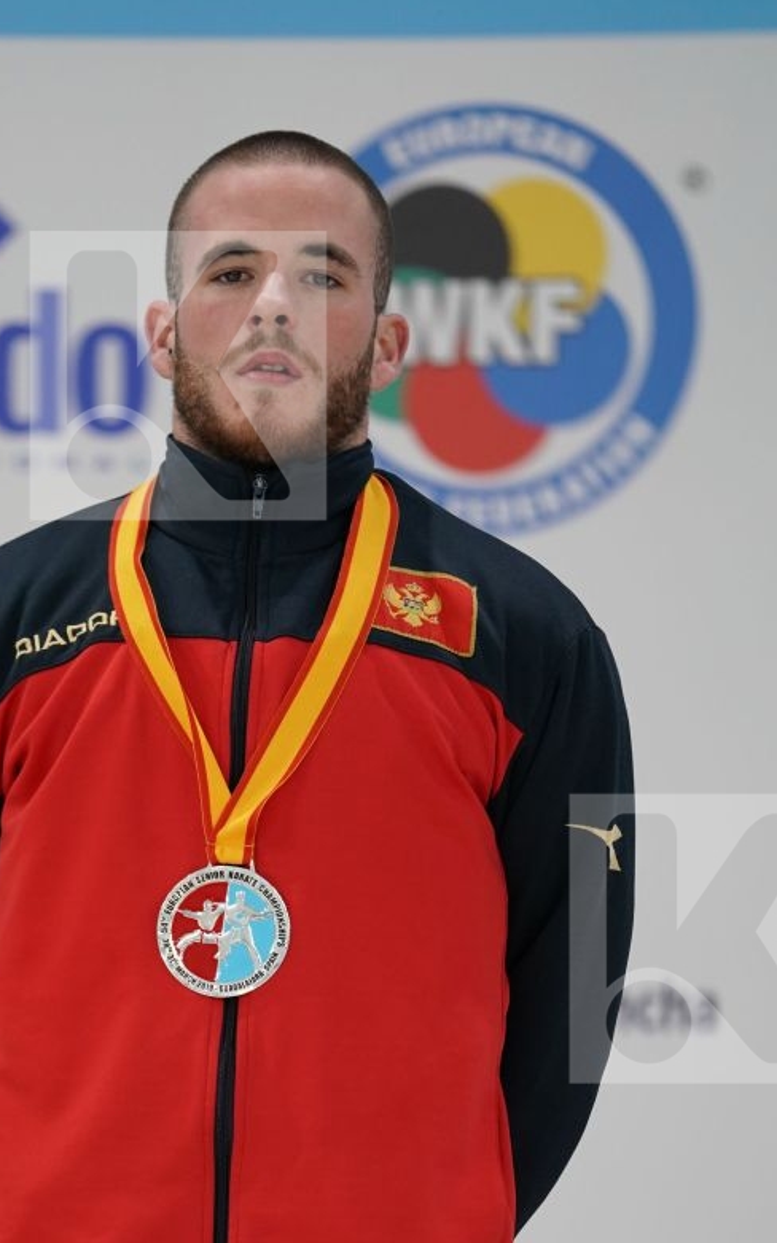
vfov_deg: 6.7
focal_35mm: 313
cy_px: 939
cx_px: 178
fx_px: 10607
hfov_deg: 4.2
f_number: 2.8
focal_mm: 200
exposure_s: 1/250
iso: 1000
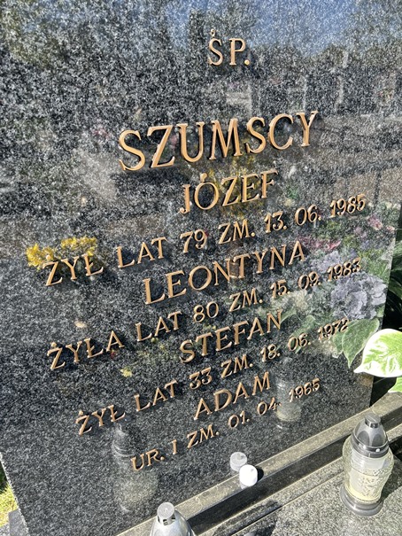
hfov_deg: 53.1
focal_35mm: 26
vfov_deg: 67.3
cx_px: 201
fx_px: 402
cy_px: 268
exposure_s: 1/567
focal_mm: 5.7
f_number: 1.5
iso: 50
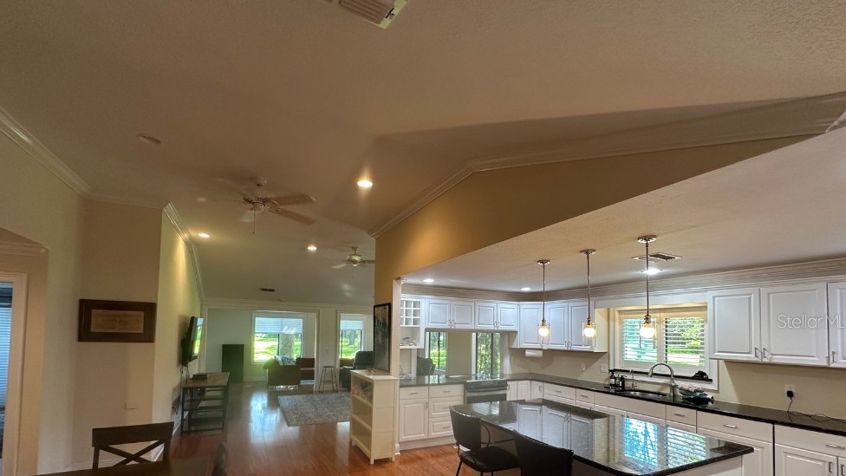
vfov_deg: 65.2
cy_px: 321
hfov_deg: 99.4
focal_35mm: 16
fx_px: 359
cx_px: 415
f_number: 2.2
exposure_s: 1/60
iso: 160
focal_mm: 2.22
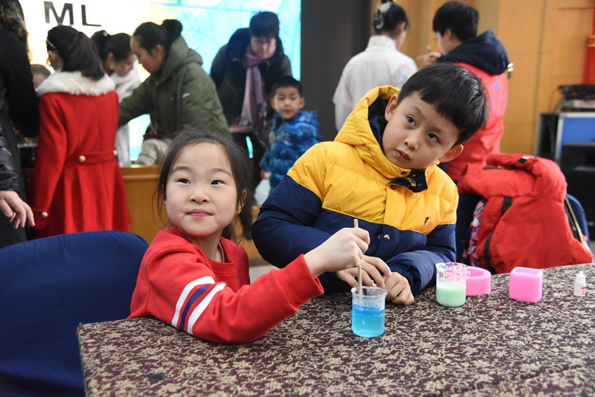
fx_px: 628
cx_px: 298
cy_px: 198
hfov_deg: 50.7
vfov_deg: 35.0
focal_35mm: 38
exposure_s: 1/80
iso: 3200
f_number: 4
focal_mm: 38
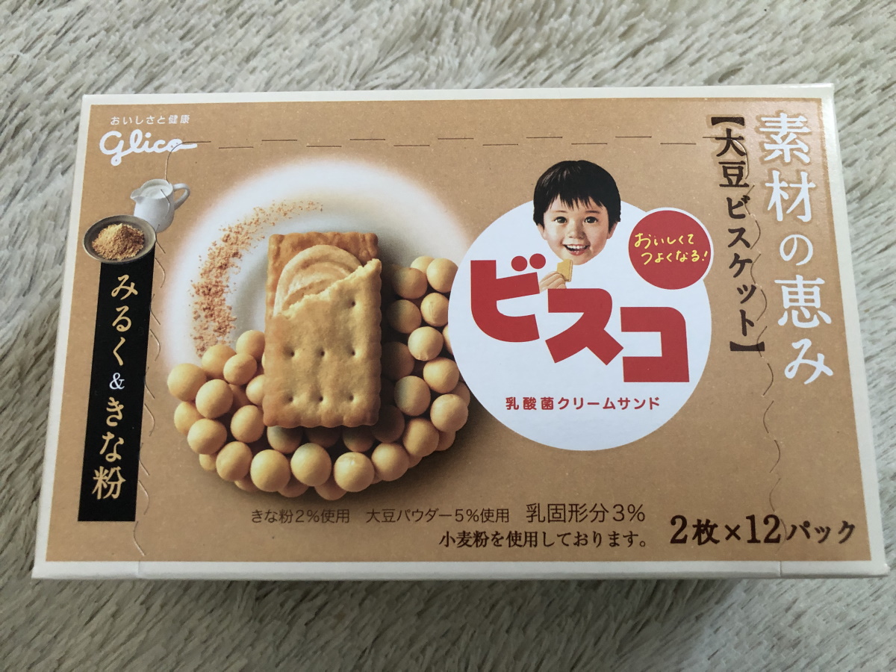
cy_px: 336
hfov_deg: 63.4
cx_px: 448
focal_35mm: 28
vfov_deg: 49.7
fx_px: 725
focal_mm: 3.99
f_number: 1.8
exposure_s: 1/15
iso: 100
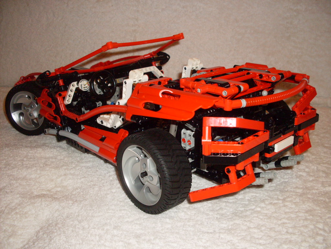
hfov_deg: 49.0
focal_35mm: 38
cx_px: 166
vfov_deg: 37.7
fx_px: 363
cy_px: 124
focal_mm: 6.3
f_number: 2.8
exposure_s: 1/45
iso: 100
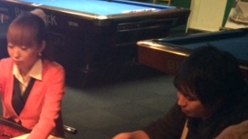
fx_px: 506
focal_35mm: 77
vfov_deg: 15.0
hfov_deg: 25.4
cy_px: 176
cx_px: -28
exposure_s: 1/15
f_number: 2.2
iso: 400
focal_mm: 4.12
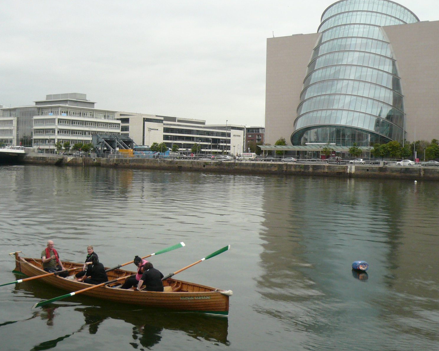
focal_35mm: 46
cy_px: 176
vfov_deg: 32.7
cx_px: 207
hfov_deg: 40.3
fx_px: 598
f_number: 2.8
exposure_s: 1/125
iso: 100
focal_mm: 4.7
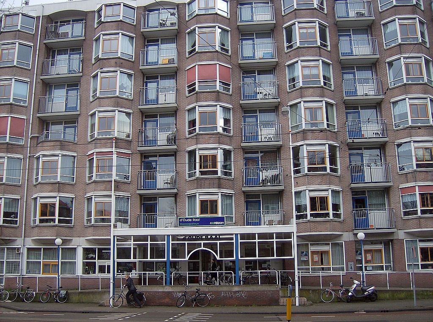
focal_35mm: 36
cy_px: 161
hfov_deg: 51.5
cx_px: 216
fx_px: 449
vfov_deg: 39.5
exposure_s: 1/357
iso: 100
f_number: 2.8
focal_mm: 6
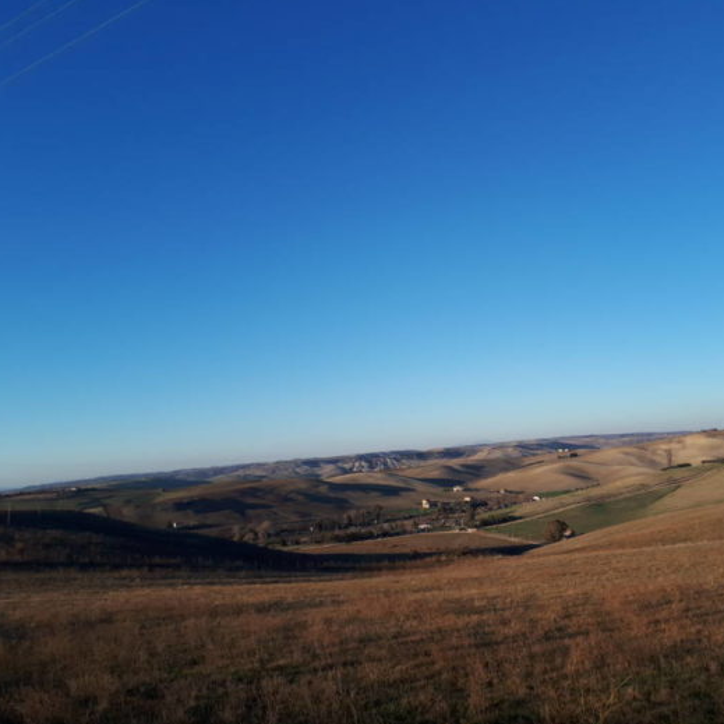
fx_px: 757
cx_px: 449
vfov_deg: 51.1
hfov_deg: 50.6
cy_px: 361
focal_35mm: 32
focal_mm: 3.6
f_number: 1.9
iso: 40
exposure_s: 1/1181
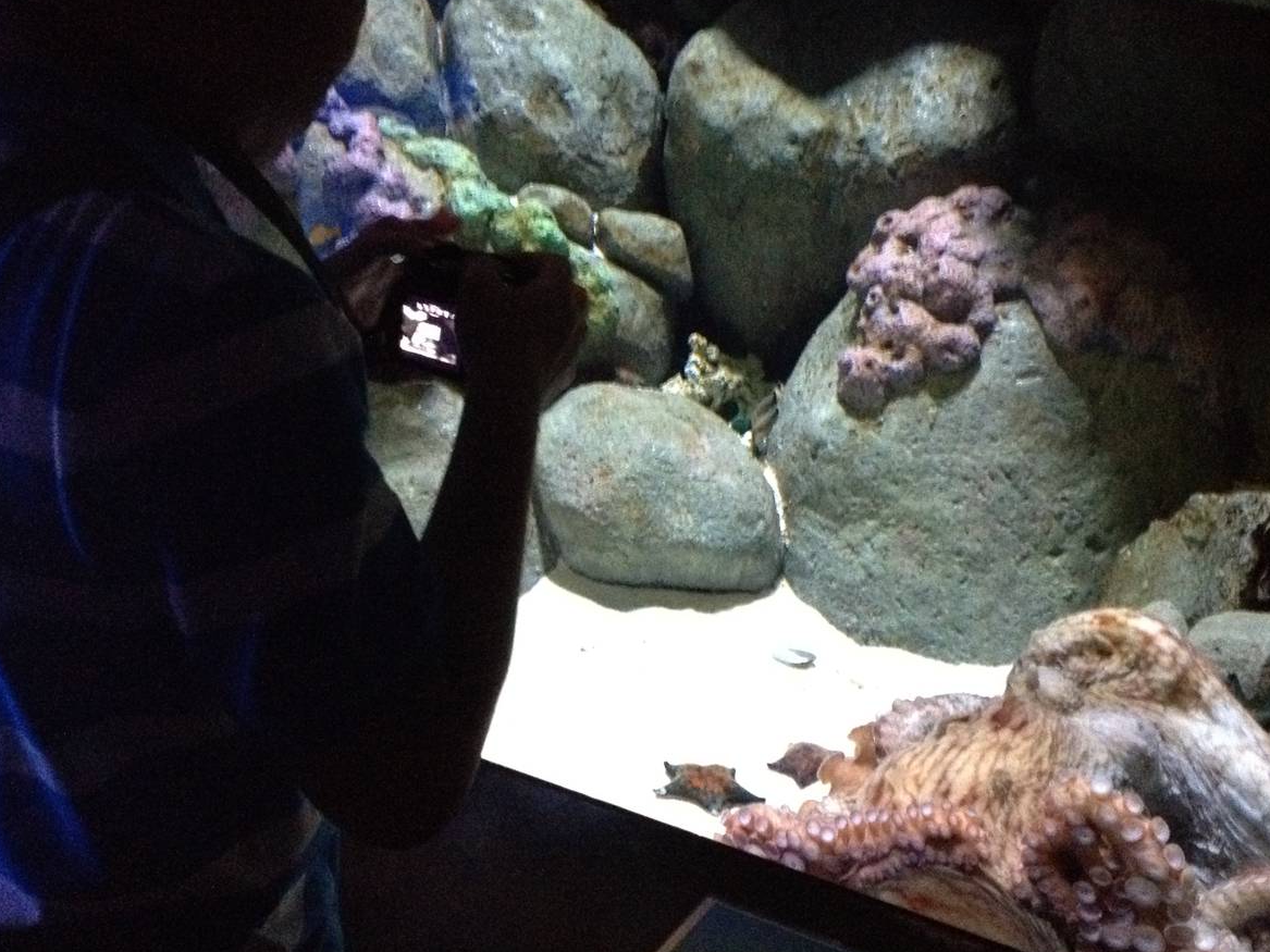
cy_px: 466
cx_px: 760
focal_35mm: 48
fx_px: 1761
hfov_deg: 39.5
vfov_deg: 30.3
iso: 800
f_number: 2.4
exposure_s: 1/15
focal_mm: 4.28
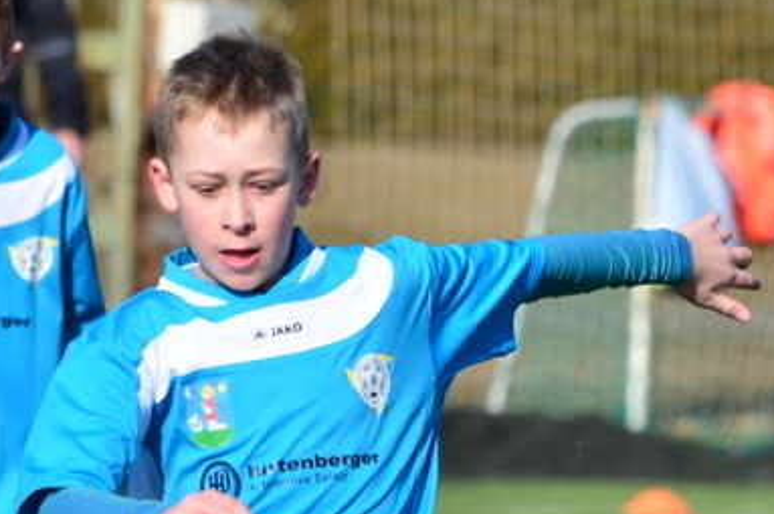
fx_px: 20176
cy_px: 695
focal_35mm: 940
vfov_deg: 1.5
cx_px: 525
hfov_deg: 2.2
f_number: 5.3
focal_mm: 200
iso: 140
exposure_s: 1/800
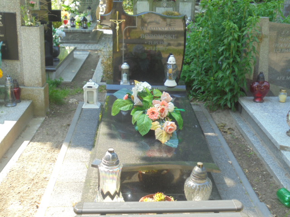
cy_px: 108
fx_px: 360
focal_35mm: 43
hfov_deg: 43.9
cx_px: 145
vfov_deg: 33.6
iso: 100
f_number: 4.5
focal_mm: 7.8
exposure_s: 1/80
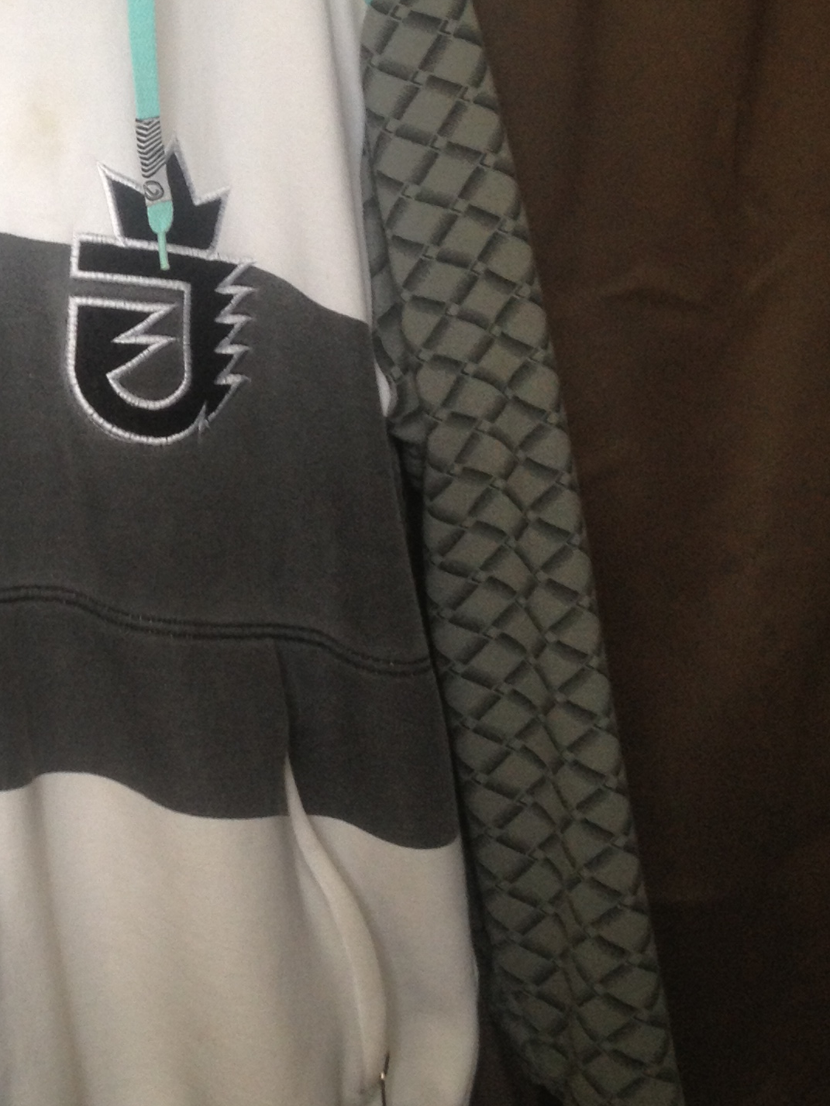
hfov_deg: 17.8
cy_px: 327
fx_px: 2558
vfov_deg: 24.2
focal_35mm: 80
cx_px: -94
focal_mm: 4.28
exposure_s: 1/20
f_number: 2.4
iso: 80
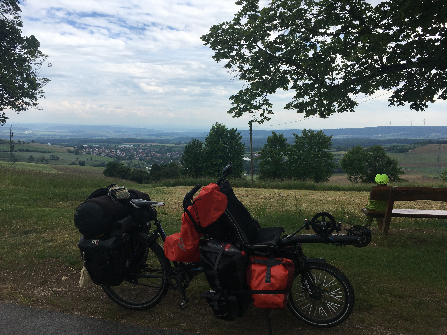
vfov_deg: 48.2
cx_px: 224
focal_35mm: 29
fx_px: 374
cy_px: 168
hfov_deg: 61.7
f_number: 2.2
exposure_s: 1/1425
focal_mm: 4.15
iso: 25
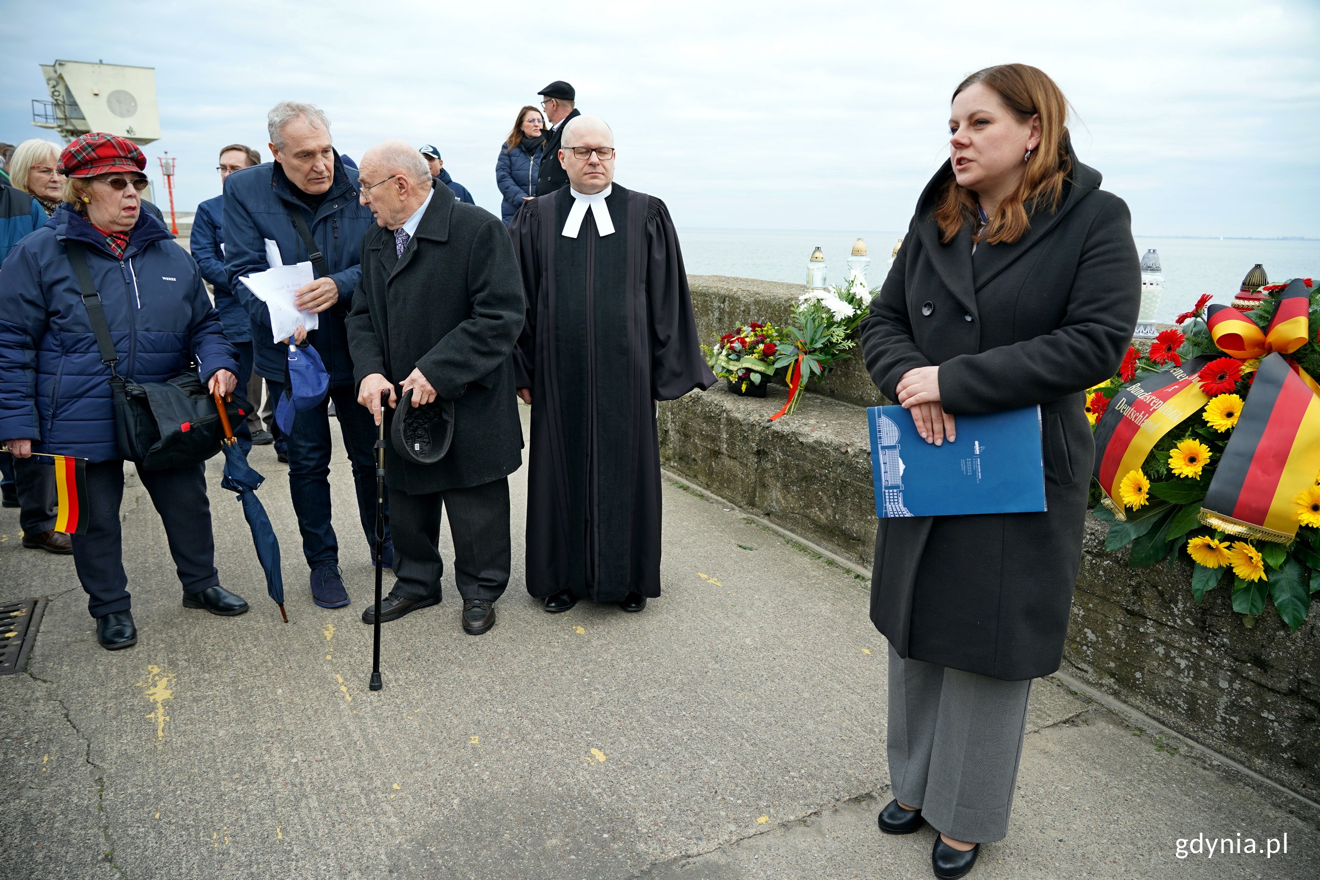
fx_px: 880
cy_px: 440
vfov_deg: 53.1
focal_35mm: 24
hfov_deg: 73.7
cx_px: 660
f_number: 4.5
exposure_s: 1/160
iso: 200
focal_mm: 24
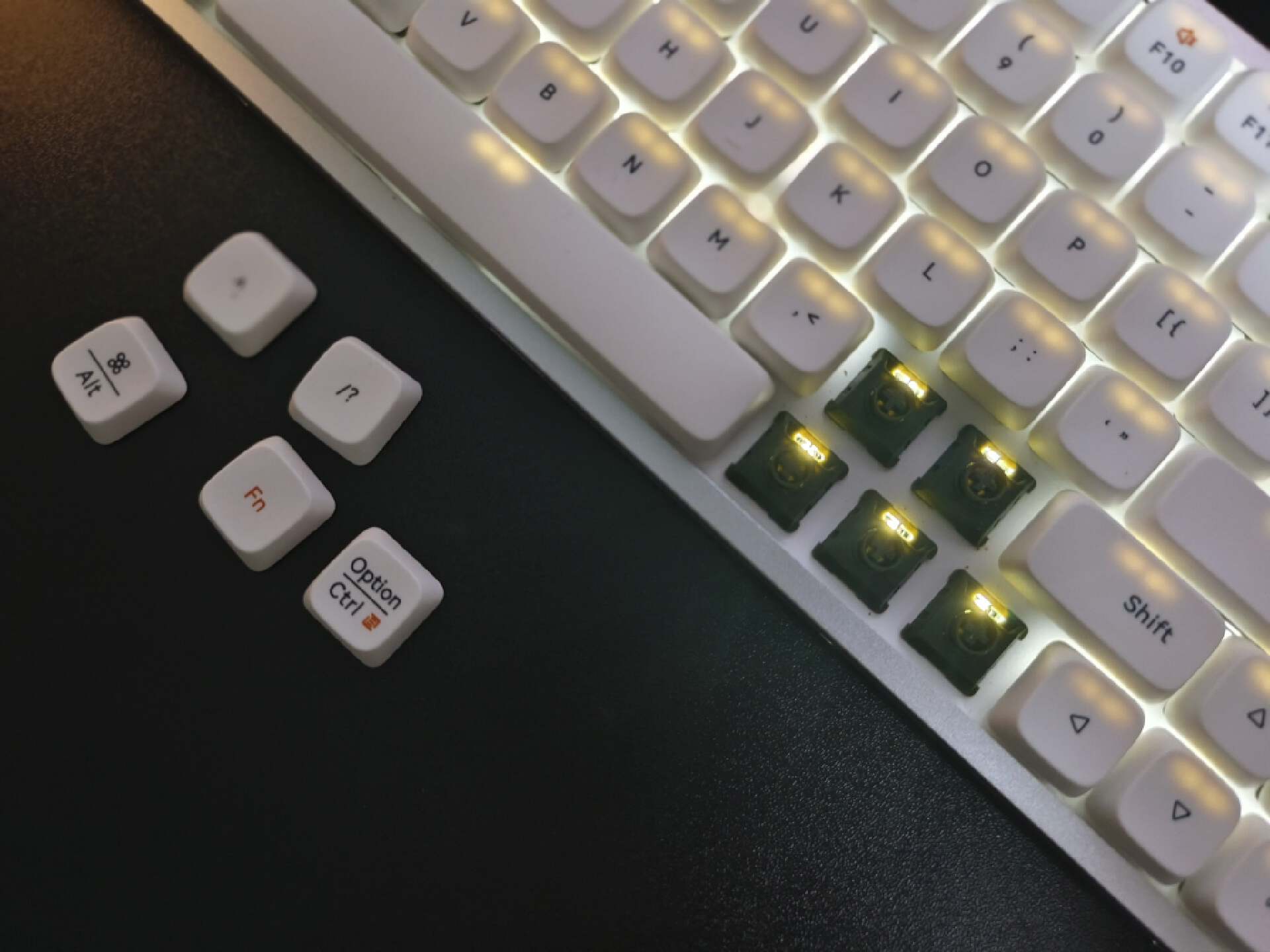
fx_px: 844
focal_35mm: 23
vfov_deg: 58.9
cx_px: 635
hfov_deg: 73.9
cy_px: 476
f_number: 0.95
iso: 2235
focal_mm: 5.5
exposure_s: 1/26.3
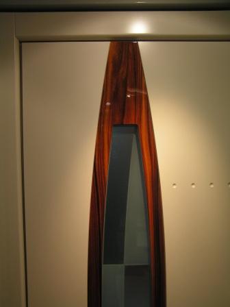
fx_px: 337
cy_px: 154
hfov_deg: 37.7
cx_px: 115
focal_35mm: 38
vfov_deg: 49.0
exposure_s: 1/40
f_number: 2.8
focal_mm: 6.3
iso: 80
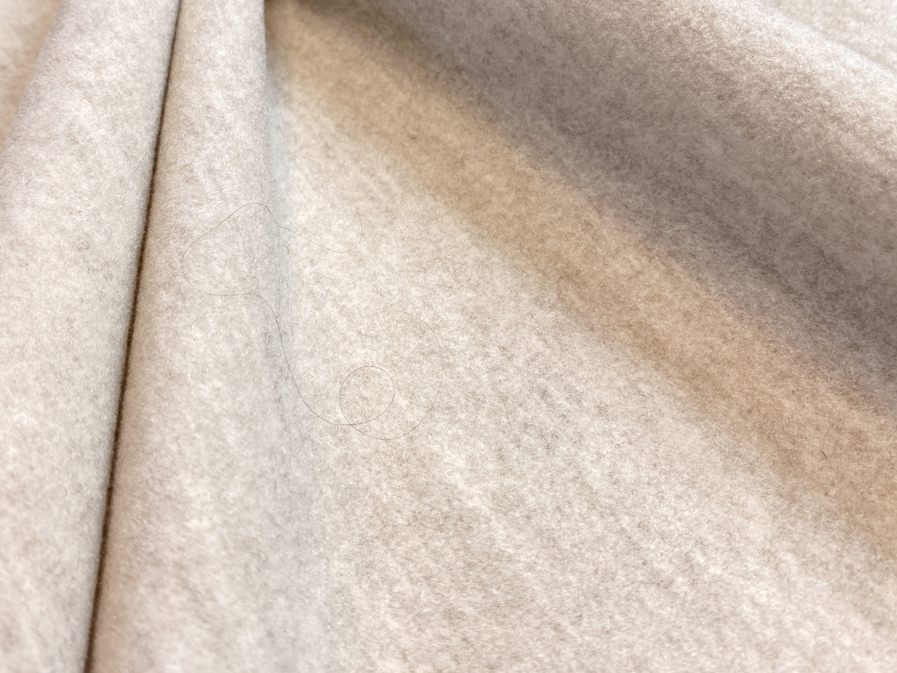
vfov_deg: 38.1
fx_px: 959
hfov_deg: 50.1
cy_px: 213
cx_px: 434
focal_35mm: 37
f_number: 1.8
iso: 32
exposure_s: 1/132
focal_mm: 4.25
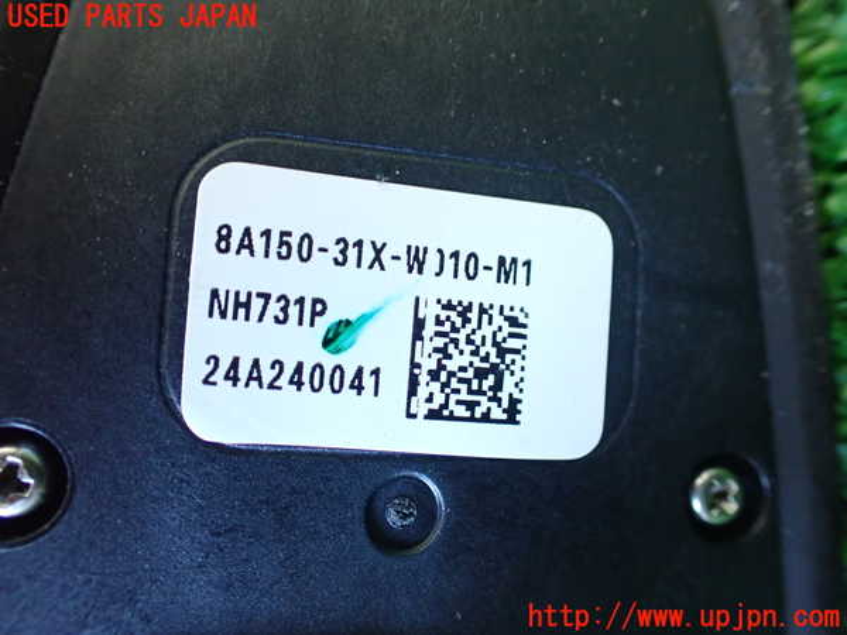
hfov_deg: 60.0
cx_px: 424
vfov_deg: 46.8
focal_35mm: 30
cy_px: 318
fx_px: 734
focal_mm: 5.4
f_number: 2.3
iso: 800
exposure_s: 1/30
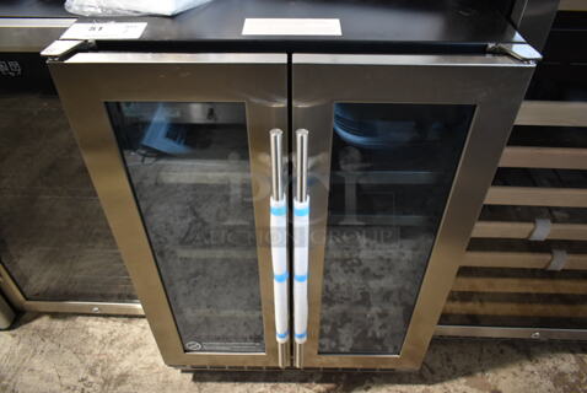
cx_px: 294
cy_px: 196
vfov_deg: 48.1
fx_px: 441
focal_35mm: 27
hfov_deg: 67.3
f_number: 3.5
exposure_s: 1/30
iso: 1000
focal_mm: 18
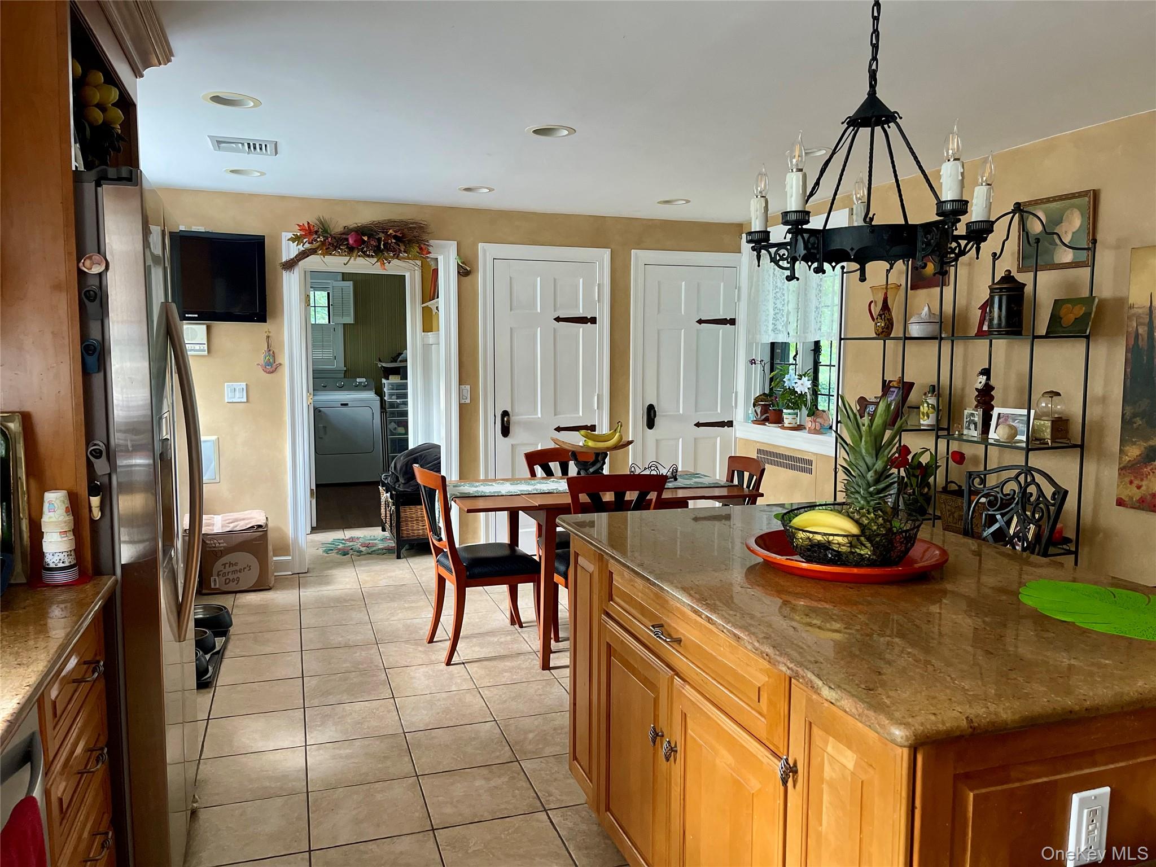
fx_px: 868
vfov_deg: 53.1
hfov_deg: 67.3
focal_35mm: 26
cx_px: 578
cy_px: 434
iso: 500
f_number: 1.6
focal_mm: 5.1
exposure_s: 1/60
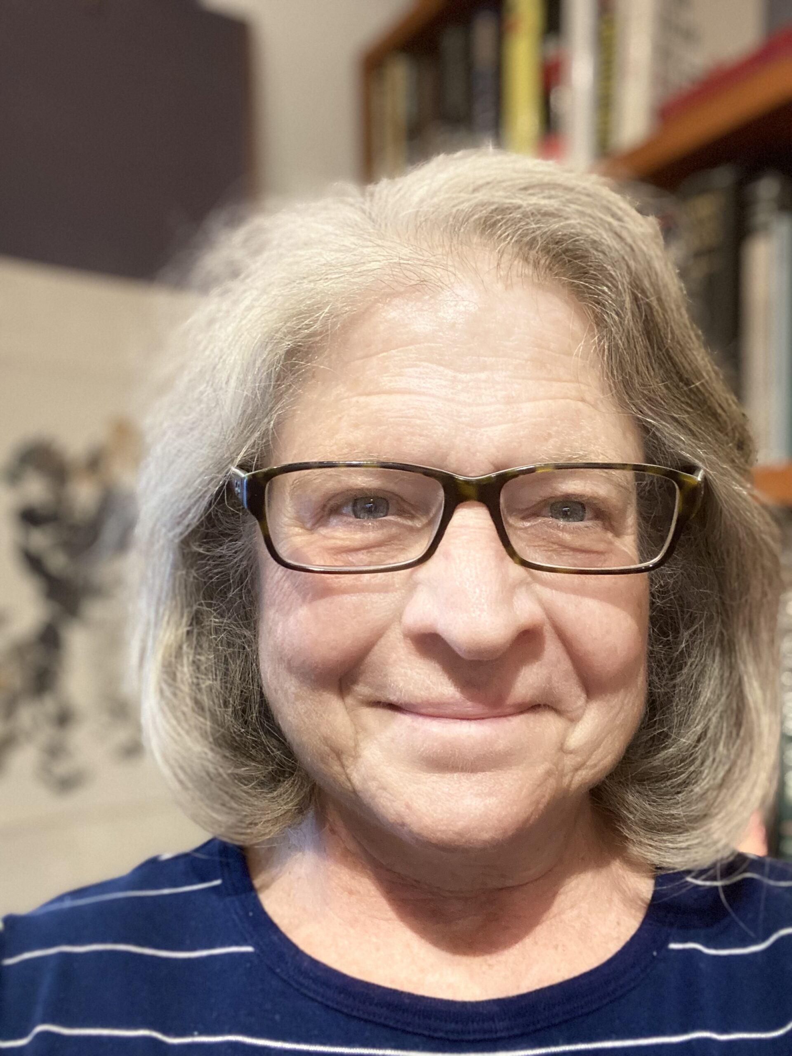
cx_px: 396
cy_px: 528
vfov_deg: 60.0
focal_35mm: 30
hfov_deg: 46.8
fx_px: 915
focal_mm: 2.71
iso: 400
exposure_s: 1/60
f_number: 2.2
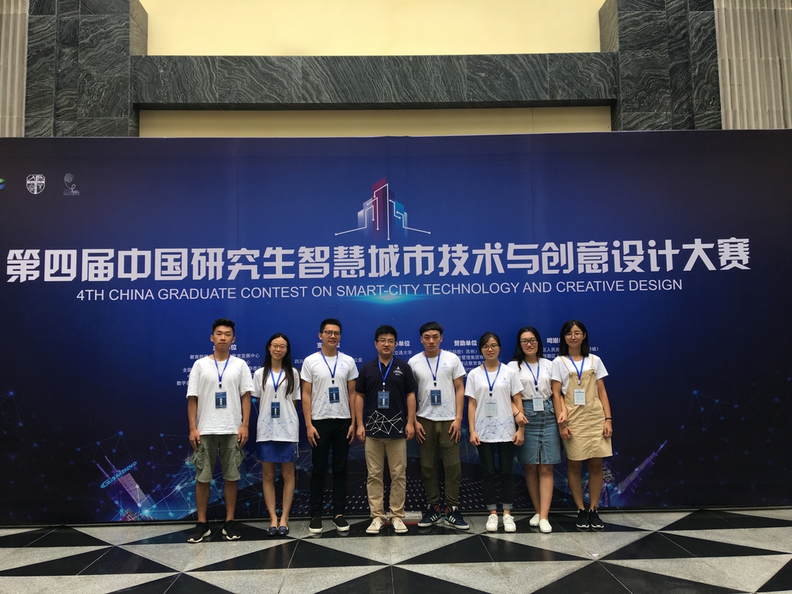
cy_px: 297
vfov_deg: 48.2
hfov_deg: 61.7
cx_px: 396
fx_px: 664
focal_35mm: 29
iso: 25
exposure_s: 1/50
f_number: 2.2
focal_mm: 4.15
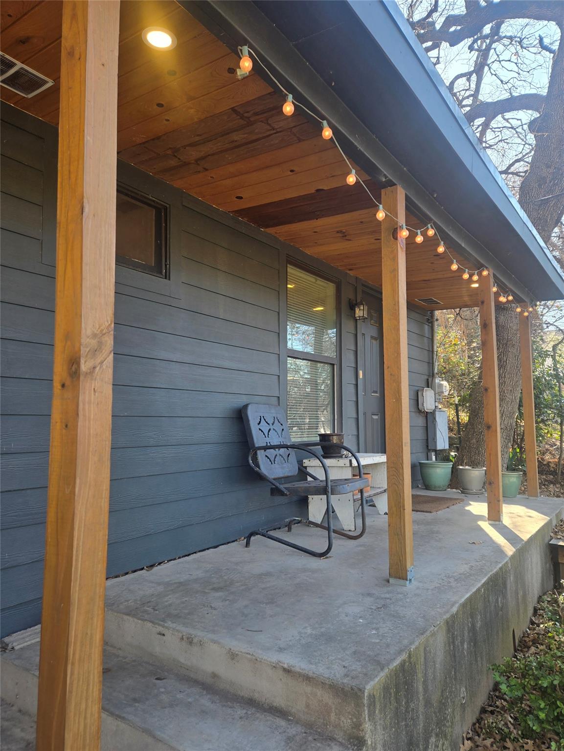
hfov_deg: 58.9
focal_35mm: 23
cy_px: 376
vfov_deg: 73.9
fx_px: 499
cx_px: 282
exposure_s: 1/192
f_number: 1.8
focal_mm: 5.4
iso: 25
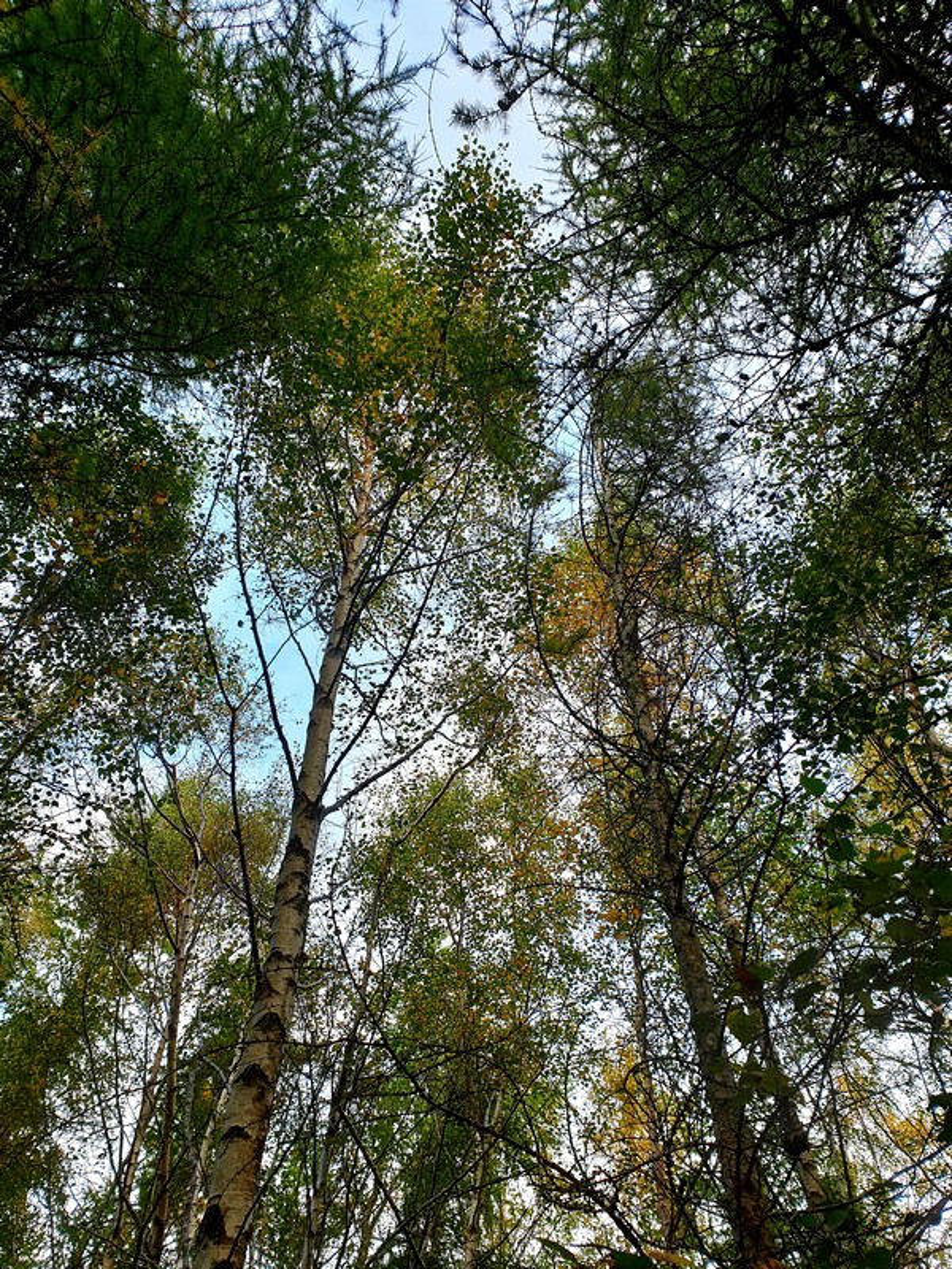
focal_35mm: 26
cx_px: 476
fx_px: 953
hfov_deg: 53.1
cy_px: 634
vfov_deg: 67.3
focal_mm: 4.3
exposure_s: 1/187
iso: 50
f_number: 2.4
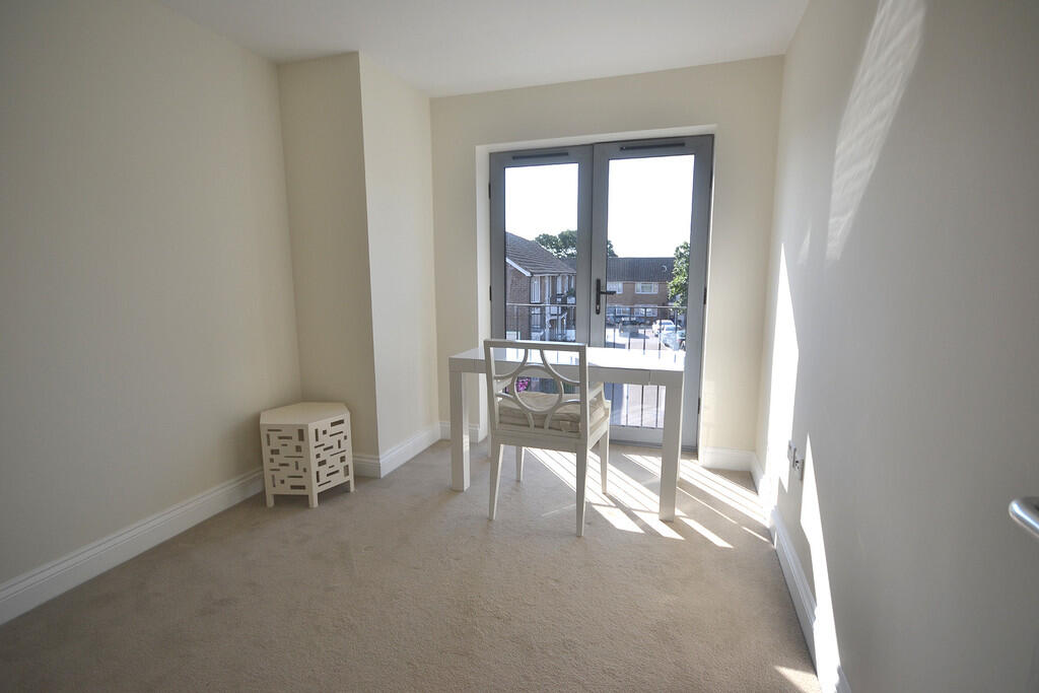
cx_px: 520
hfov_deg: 92.4
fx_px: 498
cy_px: 346
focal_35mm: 17
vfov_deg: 69.7
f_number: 6.3
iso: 100
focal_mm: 11.5
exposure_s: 1/160
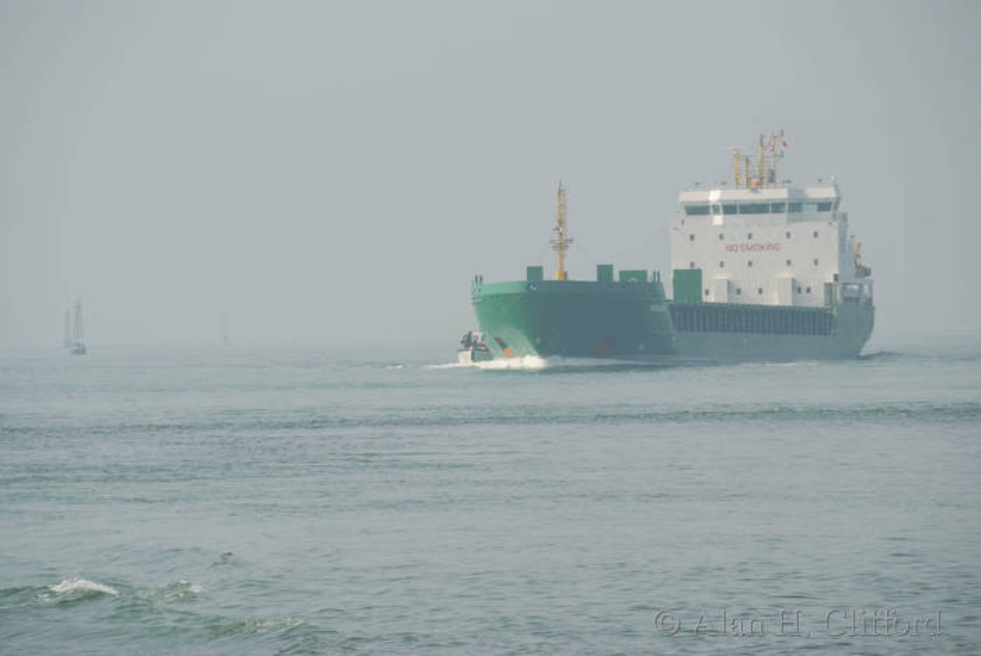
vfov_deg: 4.6
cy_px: 328
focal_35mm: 300
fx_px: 8182
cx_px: 490
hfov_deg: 6.9
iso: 100
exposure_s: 1/320
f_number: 8
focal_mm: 200
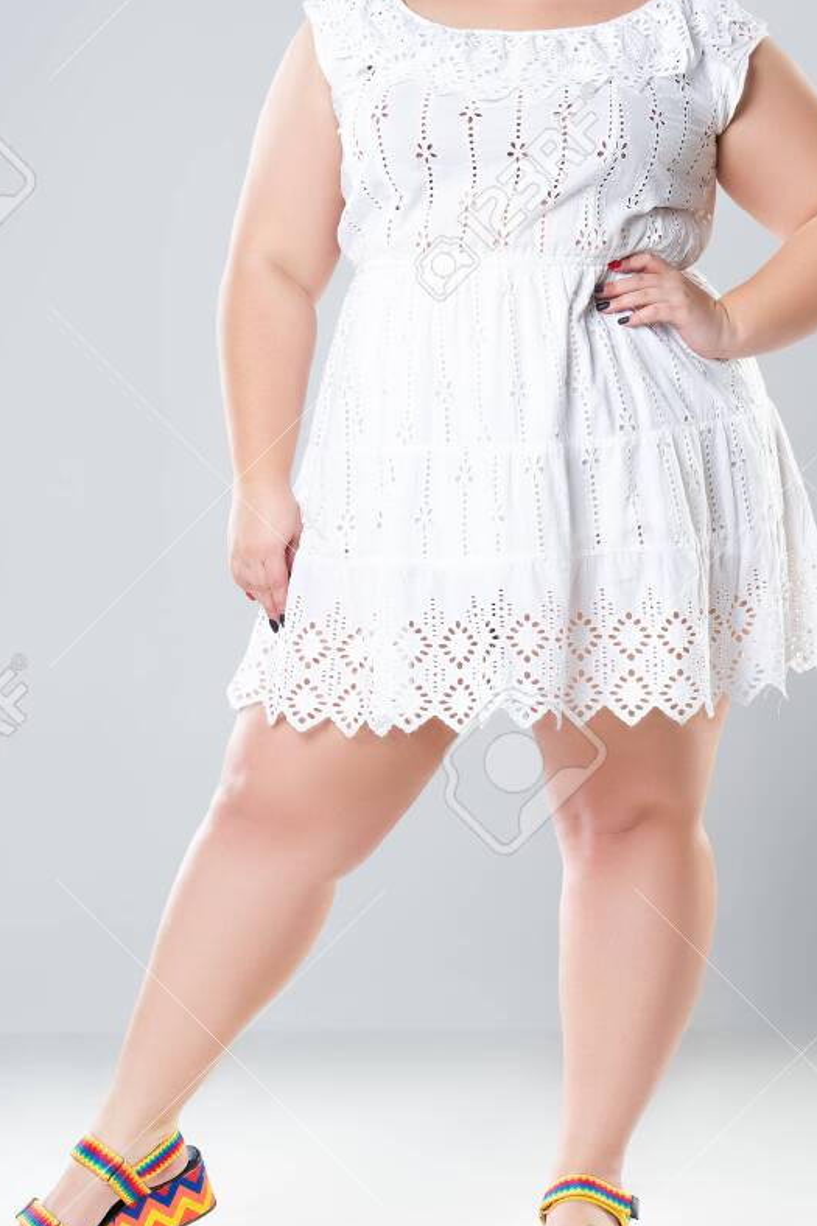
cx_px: 459
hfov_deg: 10.4
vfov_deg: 15.5
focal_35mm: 132
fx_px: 4495
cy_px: 475
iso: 200
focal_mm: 80
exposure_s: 1/80
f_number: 7.1
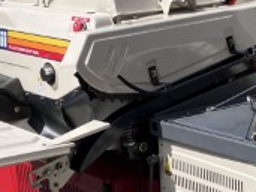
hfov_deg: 18.7
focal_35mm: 105
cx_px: 156
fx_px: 776
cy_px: 132
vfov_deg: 14.0
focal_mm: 3.99
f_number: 1.8
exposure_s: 1/2433
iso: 32
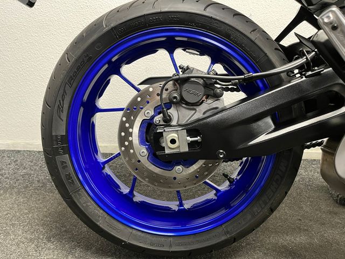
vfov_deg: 53.1
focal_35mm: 26
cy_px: 130
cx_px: 172
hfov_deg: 67.3
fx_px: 259
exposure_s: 1/50
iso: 500
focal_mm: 5.1
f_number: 1.6
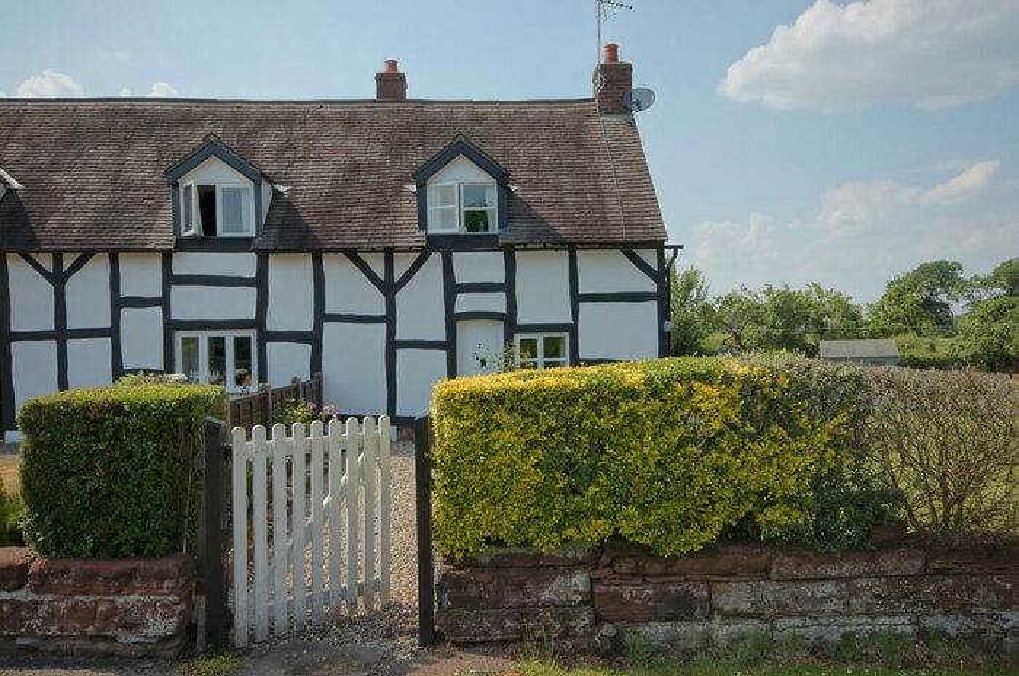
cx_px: 510
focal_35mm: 27
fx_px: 763
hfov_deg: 67.5
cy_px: 338
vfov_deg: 47.8
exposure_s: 1/100
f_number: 9
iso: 100
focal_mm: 18
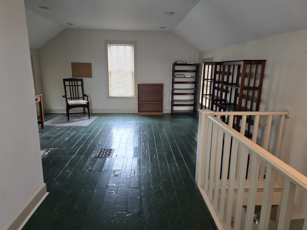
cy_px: 115
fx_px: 204
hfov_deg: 73.9
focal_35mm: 23
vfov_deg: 58.9
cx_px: 154
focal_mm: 6.3
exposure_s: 1/120
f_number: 1.7
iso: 800
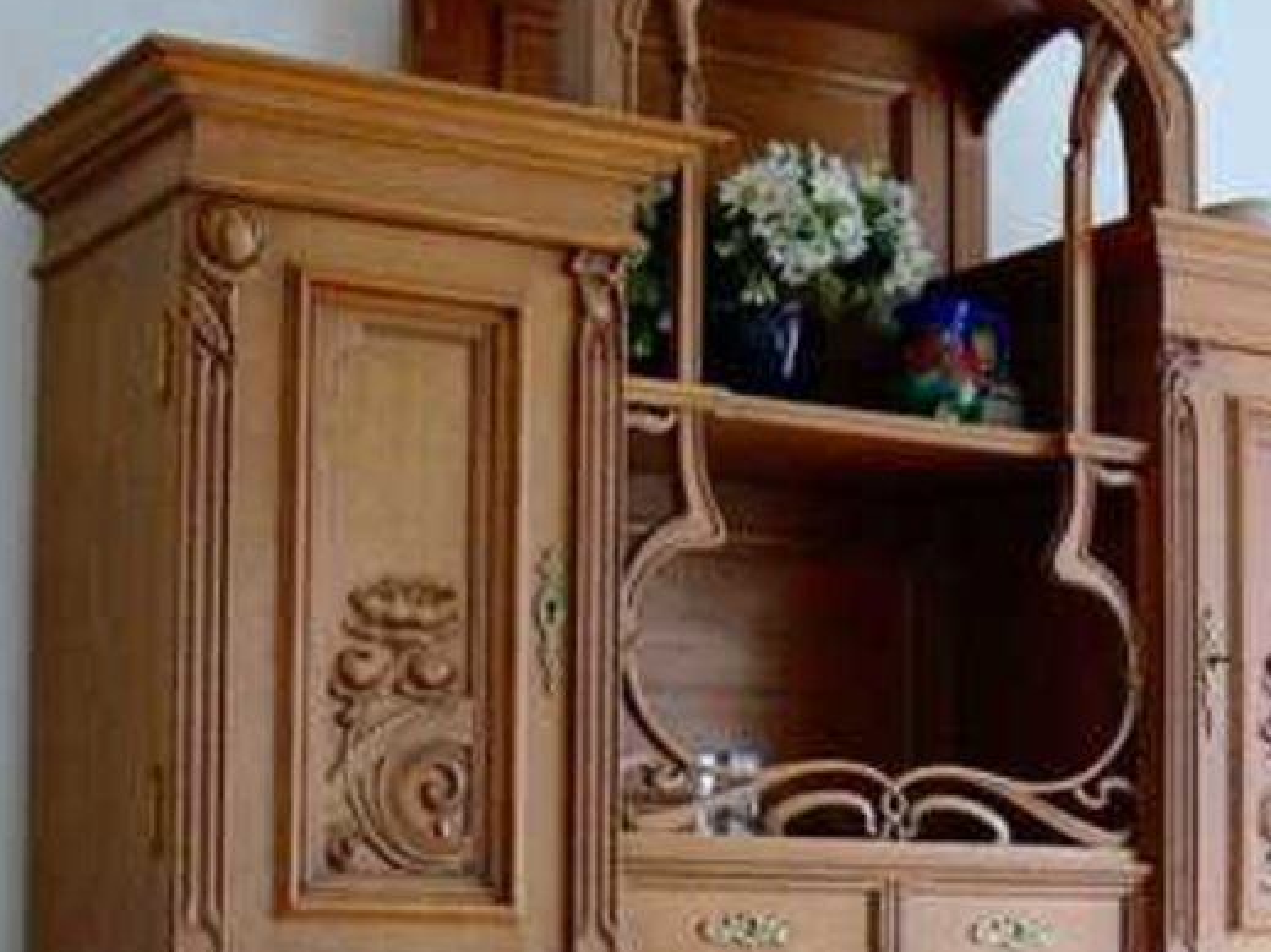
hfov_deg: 24.0
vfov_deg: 17.9
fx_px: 2973
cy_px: 837
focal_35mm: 81
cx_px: 862
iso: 80
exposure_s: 1/30
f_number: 2.8
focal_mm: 7.4
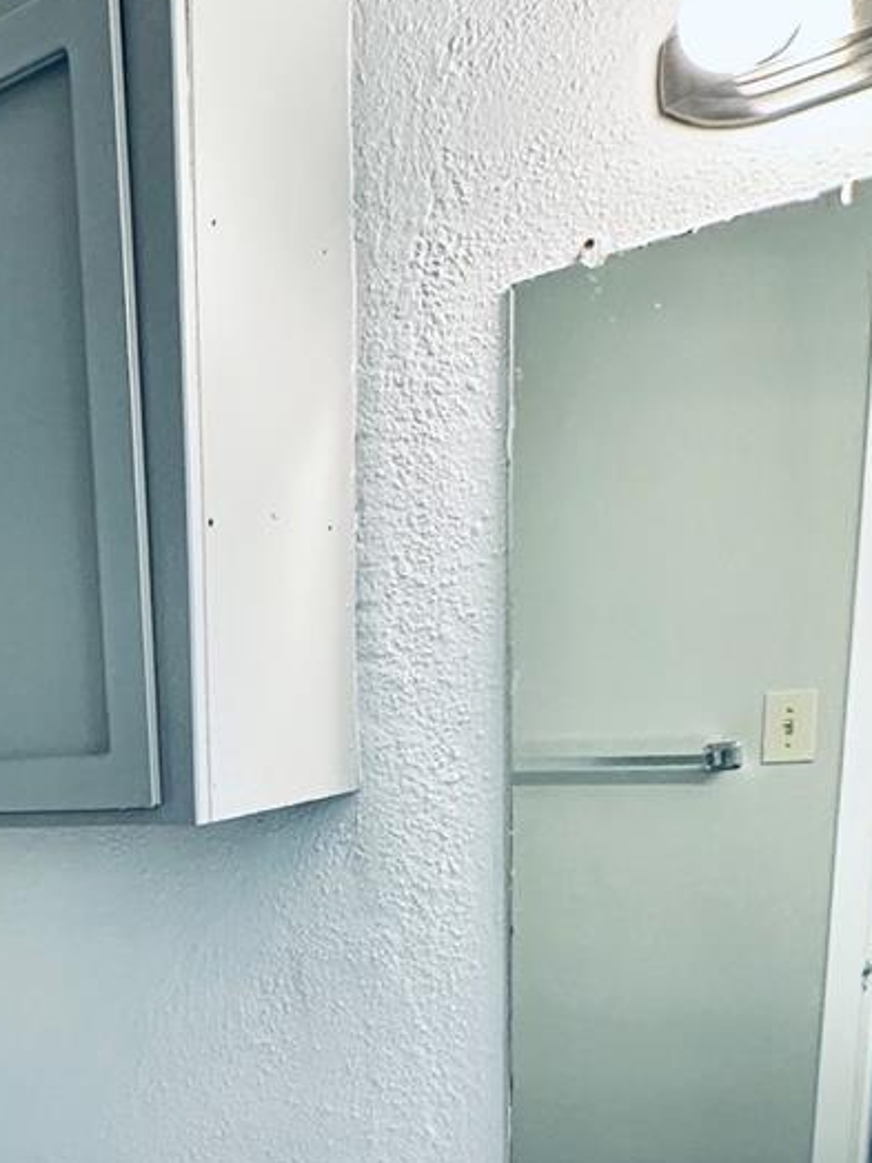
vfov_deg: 42.3
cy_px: 1032
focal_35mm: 41
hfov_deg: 30.1
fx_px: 1377
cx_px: -169
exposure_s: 1/60
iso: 160
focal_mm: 2.22
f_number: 2.2
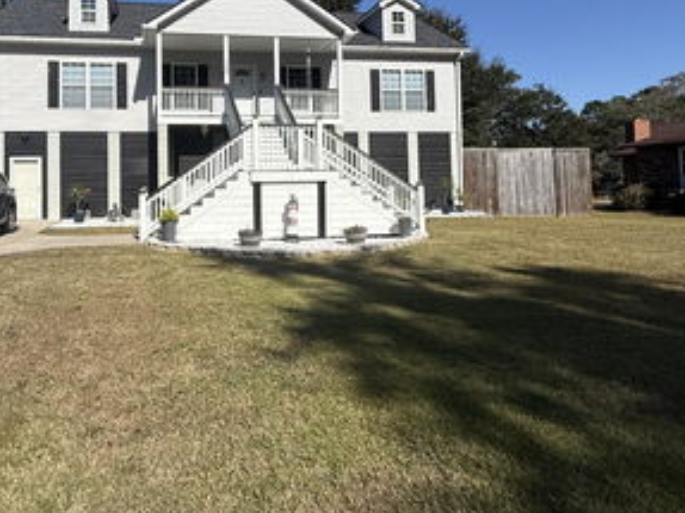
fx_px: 495
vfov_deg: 53.7
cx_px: 243
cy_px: 167
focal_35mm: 25
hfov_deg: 68.0
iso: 50
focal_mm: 2.22
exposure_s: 1/5155
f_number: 2.2
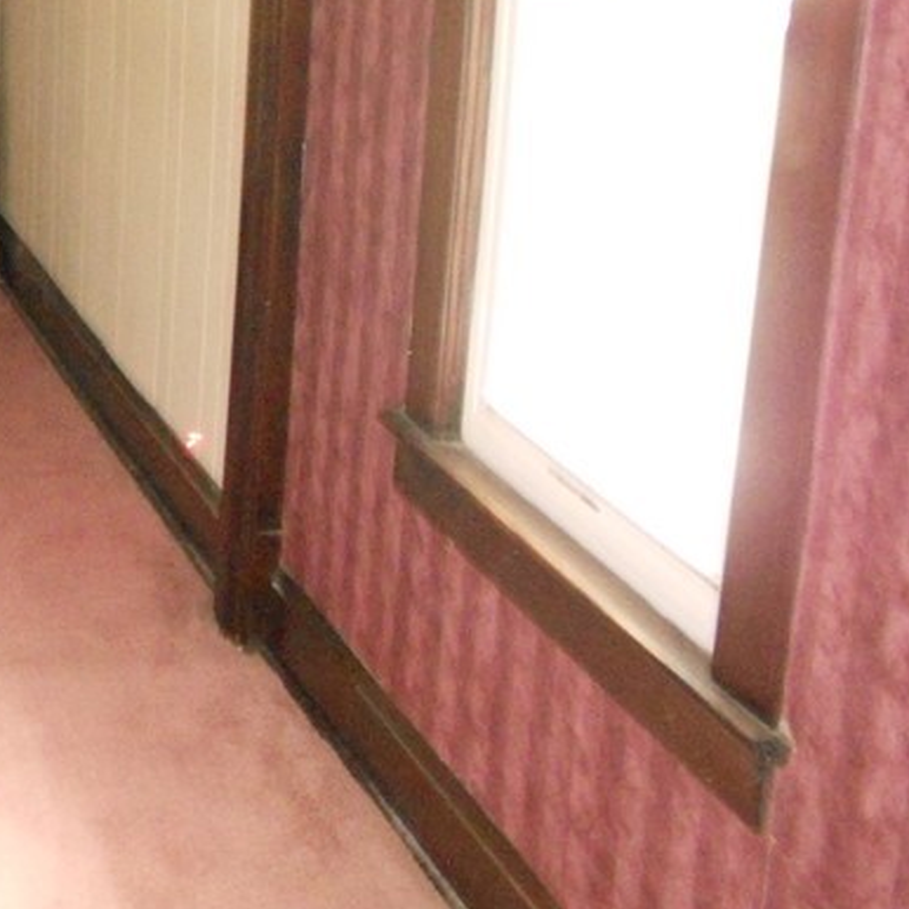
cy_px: 158
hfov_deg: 21.0
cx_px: -259
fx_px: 2228
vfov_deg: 22.7
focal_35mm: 75
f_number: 3.5
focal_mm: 5.8
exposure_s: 1/4
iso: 800
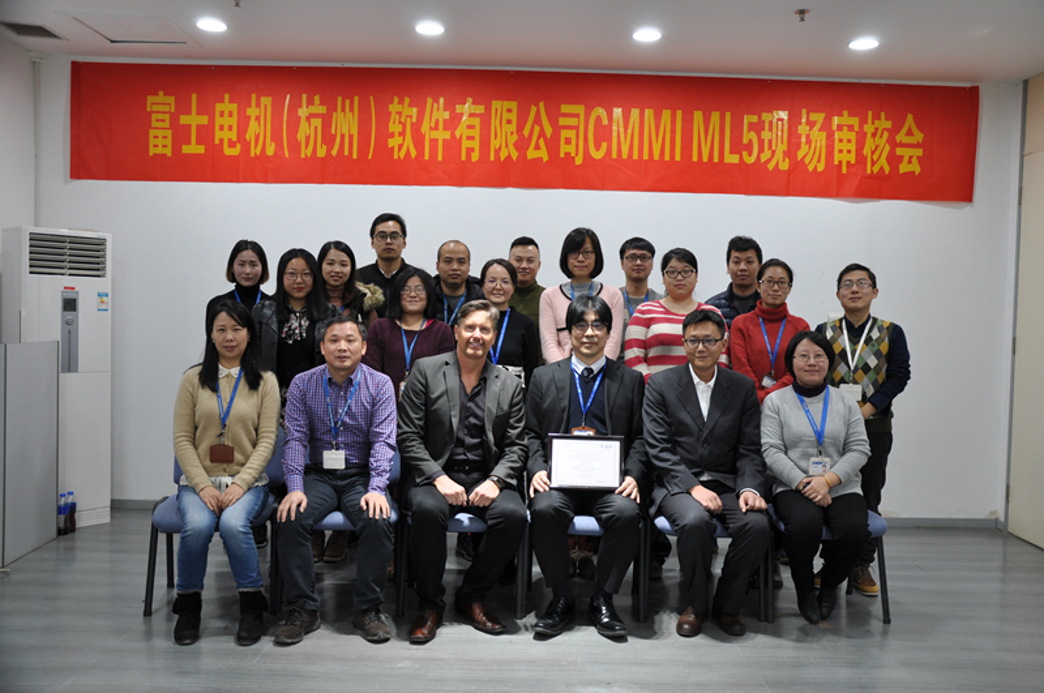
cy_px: 346
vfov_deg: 41.6
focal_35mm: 32
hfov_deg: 59.6
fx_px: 912
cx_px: 522
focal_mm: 21
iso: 200
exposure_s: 1/20
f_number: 3.8
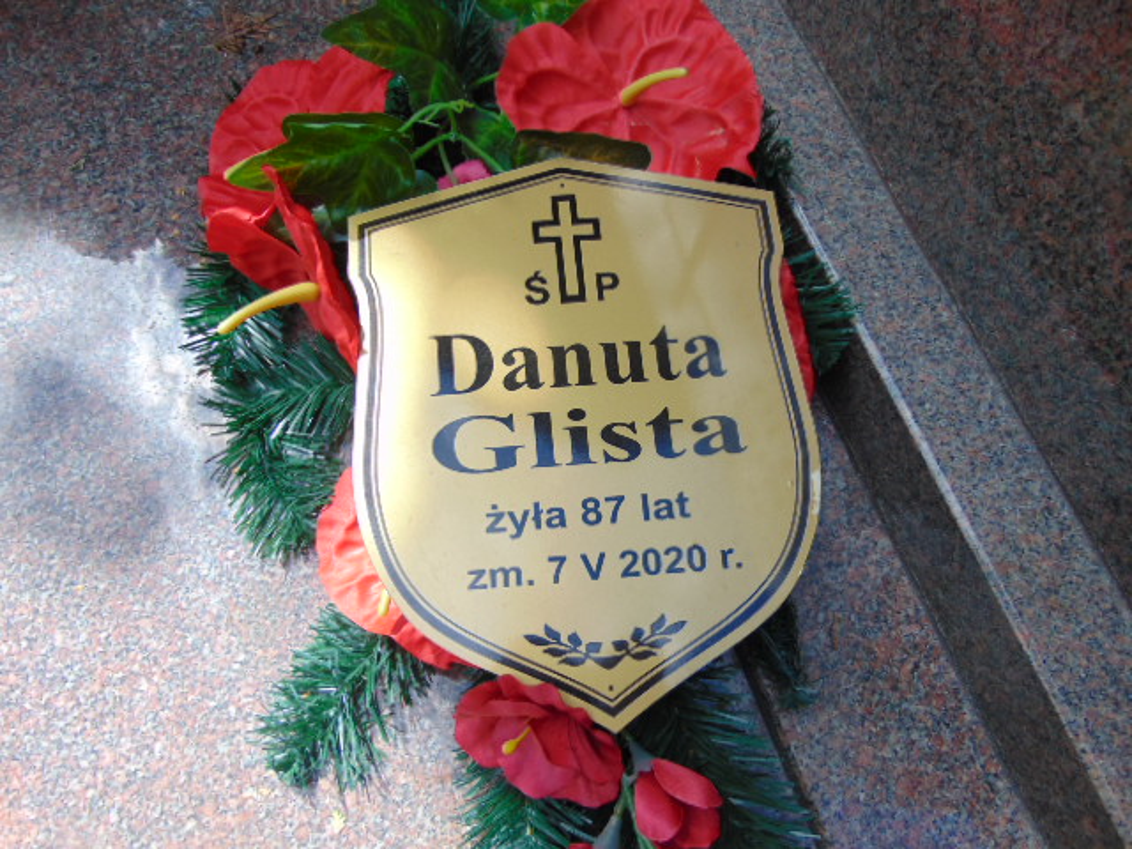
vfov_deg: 54.9
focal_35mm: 25
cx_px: 566
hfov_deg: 69.4
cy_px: 424
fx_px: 818
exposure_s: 1/640
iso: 80
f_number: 3
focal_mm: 4.5
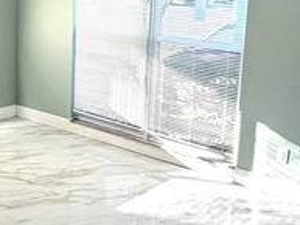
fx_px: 503
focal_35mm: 58
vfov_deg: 24.9
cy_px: 48
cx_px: 89
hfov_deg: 32.8
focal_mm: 2.22
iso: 64
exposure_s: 1/150
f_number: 2.2
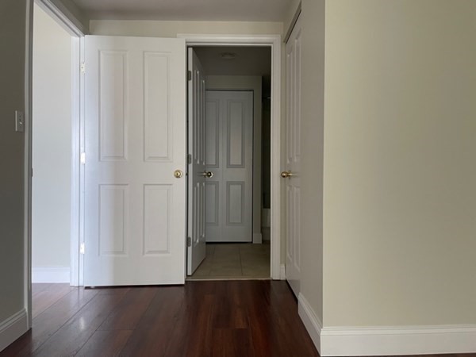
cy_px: 178
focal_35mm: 26
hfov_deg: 67.3
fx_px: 358
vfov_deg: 53.1
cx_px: 238
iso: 80
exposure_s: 1/60
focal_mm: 4.2
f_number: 1.6
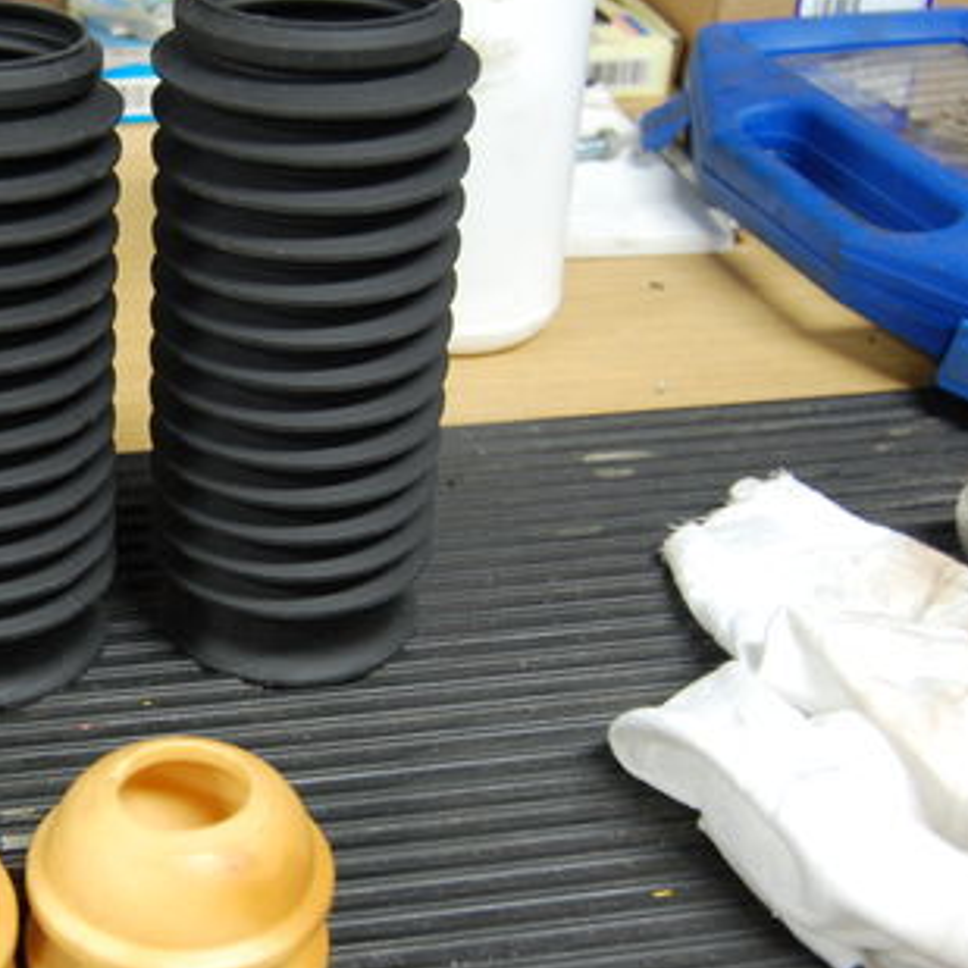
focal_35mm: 58
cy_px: 545
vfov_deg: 29.5
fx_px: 1835
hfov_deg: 28.4
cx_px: 88
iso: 800
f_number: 3.8
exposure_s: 1/20
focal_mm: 22
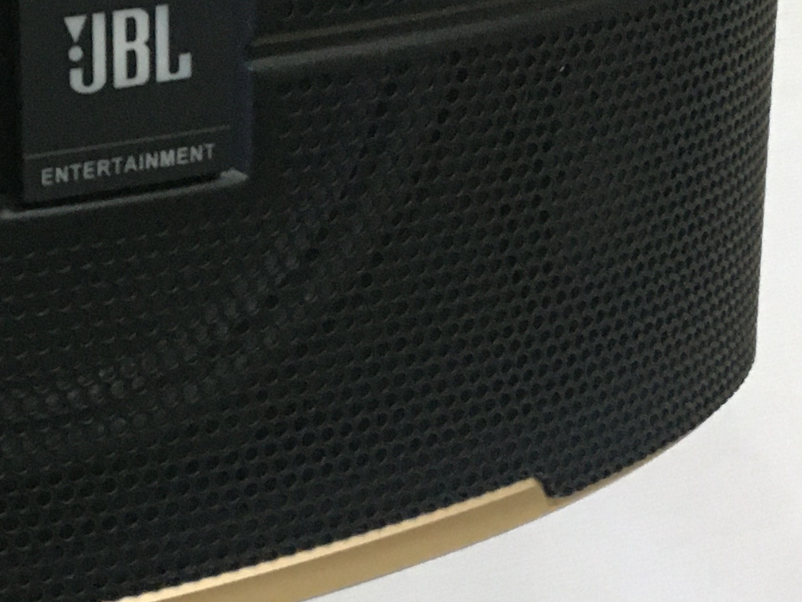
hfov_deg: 19.9
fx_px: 2225
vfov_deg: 15.3
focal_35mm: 96
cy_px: 105
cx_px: 33
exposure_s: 1/25
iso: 200
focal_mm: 4.15
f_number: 2.2
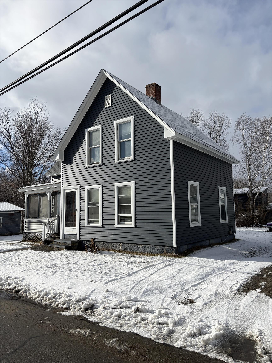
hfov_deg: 53.1
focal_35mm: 26
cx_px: 136
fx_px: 272
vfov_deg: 67.3
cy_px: 182
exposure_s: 1/6329
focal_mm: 5.96
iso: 50
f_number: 1.6
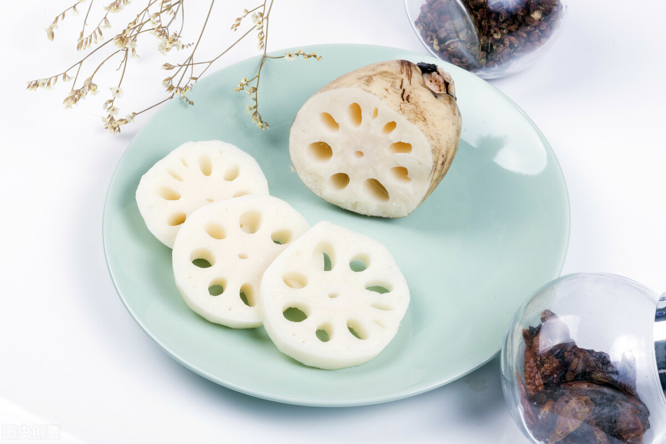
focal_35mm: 105
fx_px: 1942
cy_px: 222
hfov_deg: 19.5
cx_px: 333
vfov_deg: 13.0
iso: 100
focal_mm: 105
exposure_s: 1/125
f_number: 29
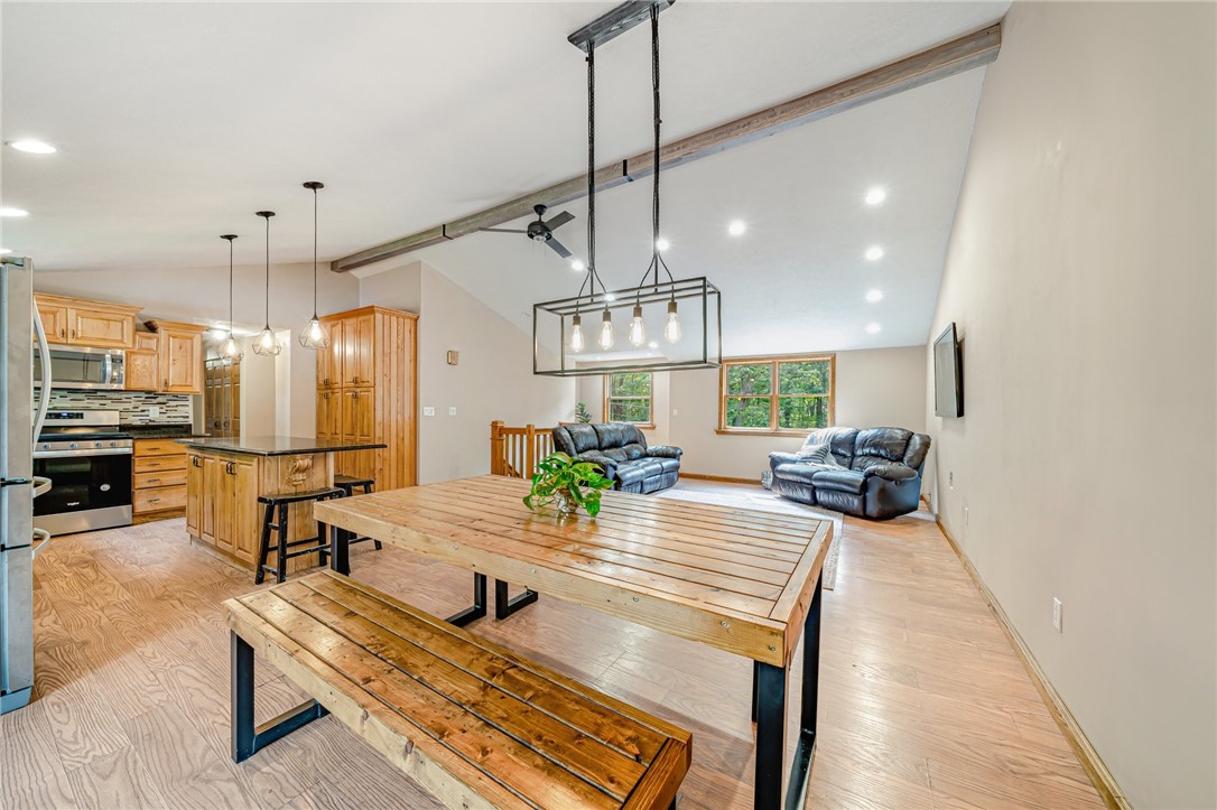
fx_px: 405
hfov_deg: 112.6
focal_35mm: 12
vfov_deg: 89.9
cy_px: 405
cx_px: 608
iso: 50
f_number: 11
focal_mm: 12
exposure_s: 1/8
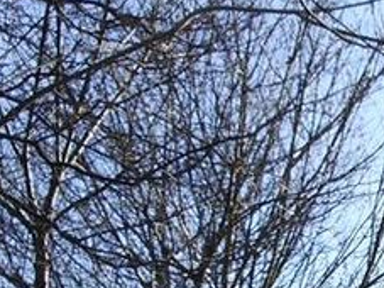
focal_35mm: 139
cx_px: 555
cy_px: 332
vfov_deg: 10.5
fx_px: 1541
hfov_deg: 13.5
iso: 50
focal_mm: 5.8
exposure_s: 1/250
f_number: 4.3
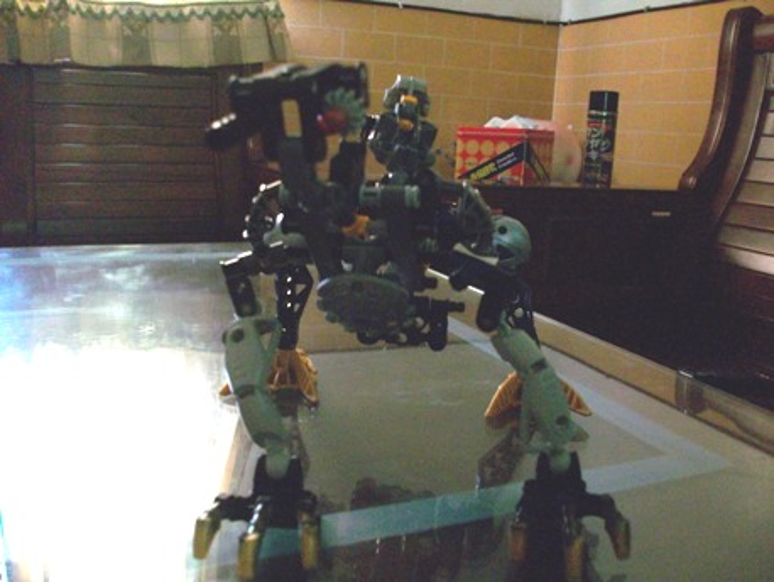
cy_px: 291
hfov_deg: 56.8
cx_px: 387
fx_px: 716
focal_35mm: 32
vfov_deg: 44.2
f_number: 2.8
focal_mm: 5.7
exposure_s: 1/8
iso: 160
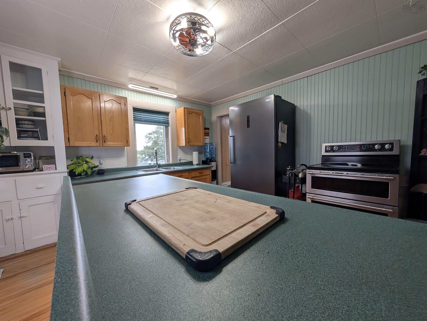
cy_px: 160
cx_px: 214
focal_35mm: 12
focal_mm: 2.02
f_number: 1.7
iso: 116
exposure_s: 1/120
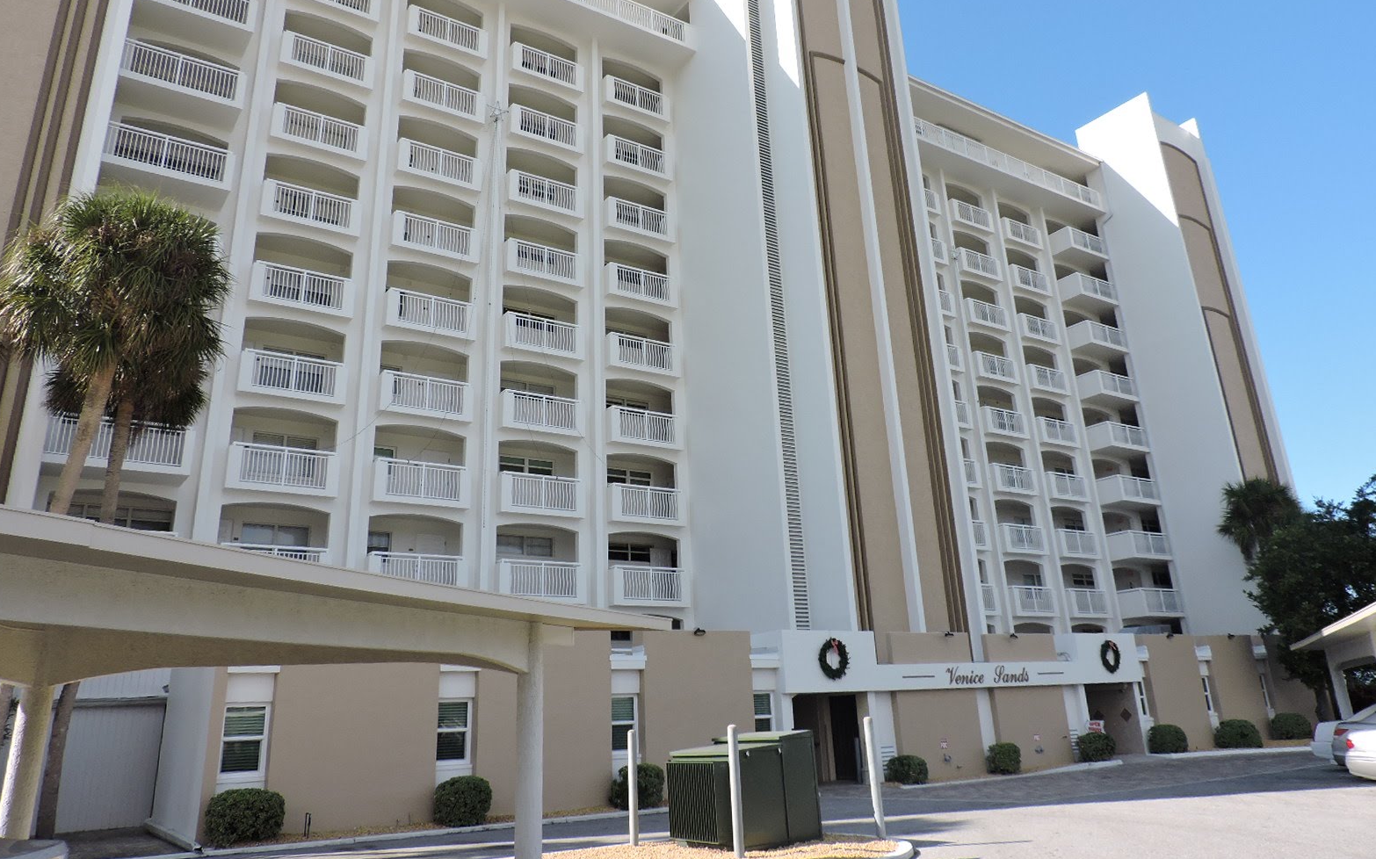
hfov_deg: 70.4
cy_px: 334
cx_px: 692
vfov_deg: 47.2
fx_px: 975
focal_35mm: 26
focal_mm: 4.3
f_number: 3
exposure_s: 1/800
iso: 100
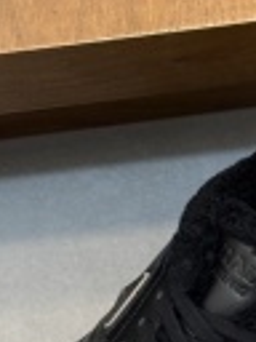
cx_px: 255
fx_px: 1844
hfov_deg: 7.9
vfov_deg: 10.4
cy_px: 401
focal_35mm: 187
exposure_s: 1/100
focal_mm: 6.76
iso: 160
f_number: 1.78
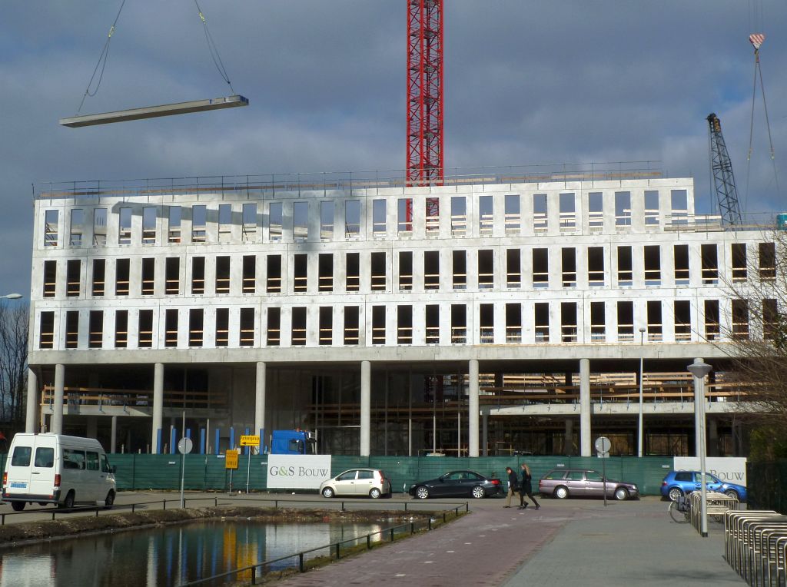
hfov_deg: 36.9
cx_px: 394
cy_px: 294
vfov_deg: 27.9
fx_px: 1180
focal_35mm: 52
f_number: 5.6
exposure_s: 1/800
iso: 80
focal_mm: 8.5
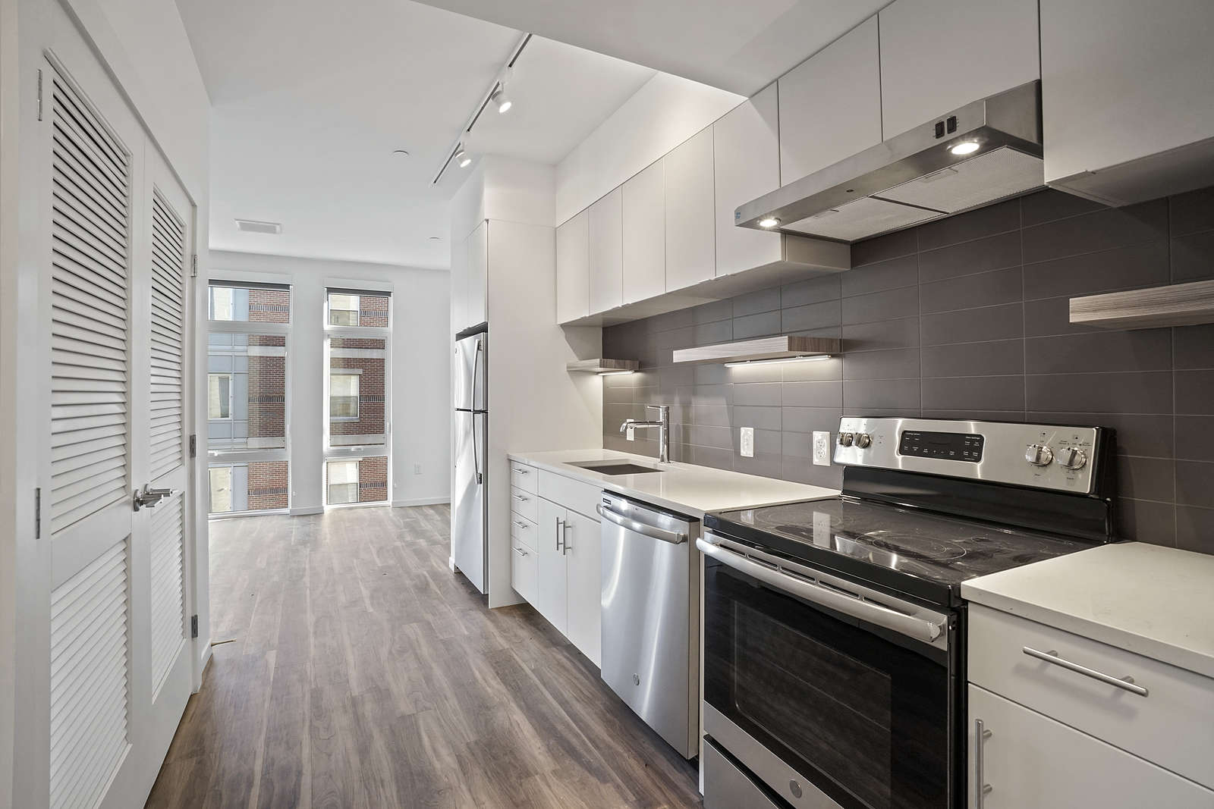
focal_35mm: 16
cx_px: 607
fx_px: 556
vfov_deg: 72.1
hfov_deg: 95.0
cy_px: 404
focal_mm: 11
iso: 500
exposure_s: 1/6
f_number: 11
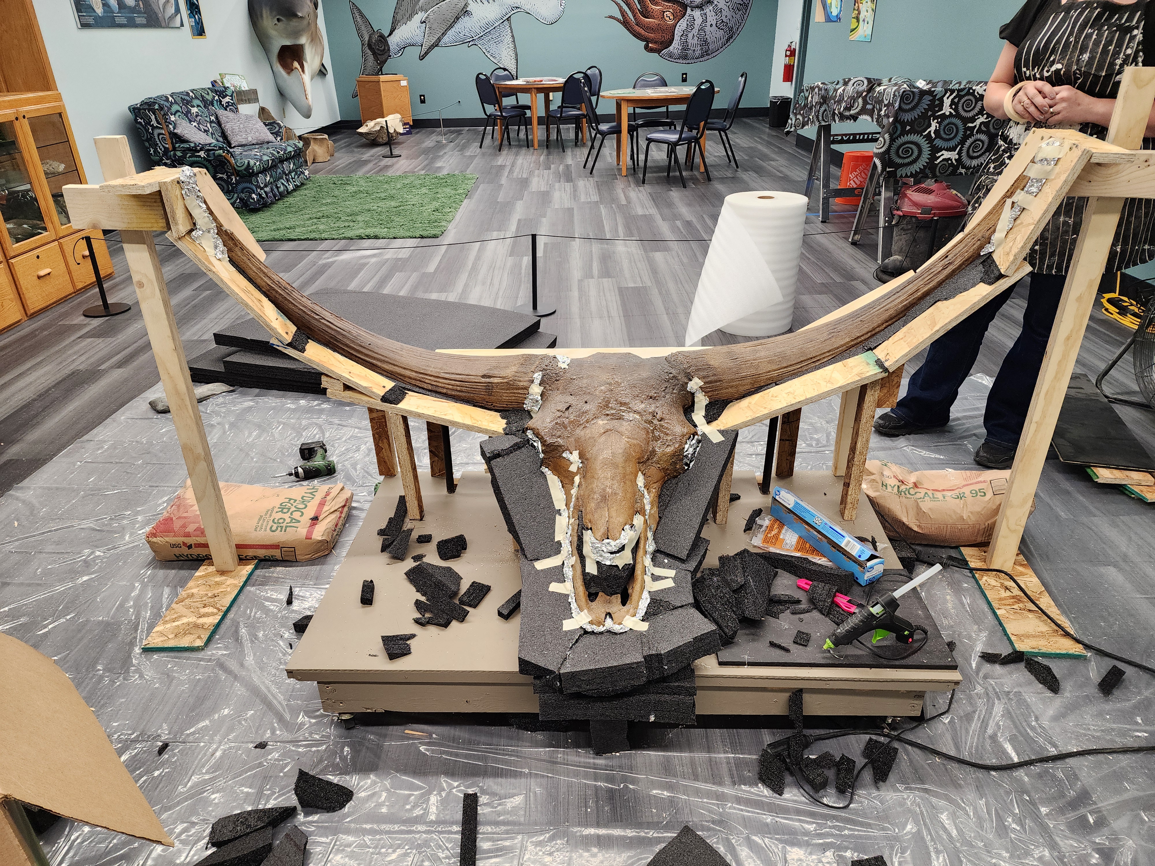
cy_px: 433
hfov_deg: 73.9
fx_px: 767
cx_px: 578
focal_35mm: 23
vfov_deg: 58.9
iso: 200
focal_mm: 6.4
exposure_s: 1/180
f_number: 1.8
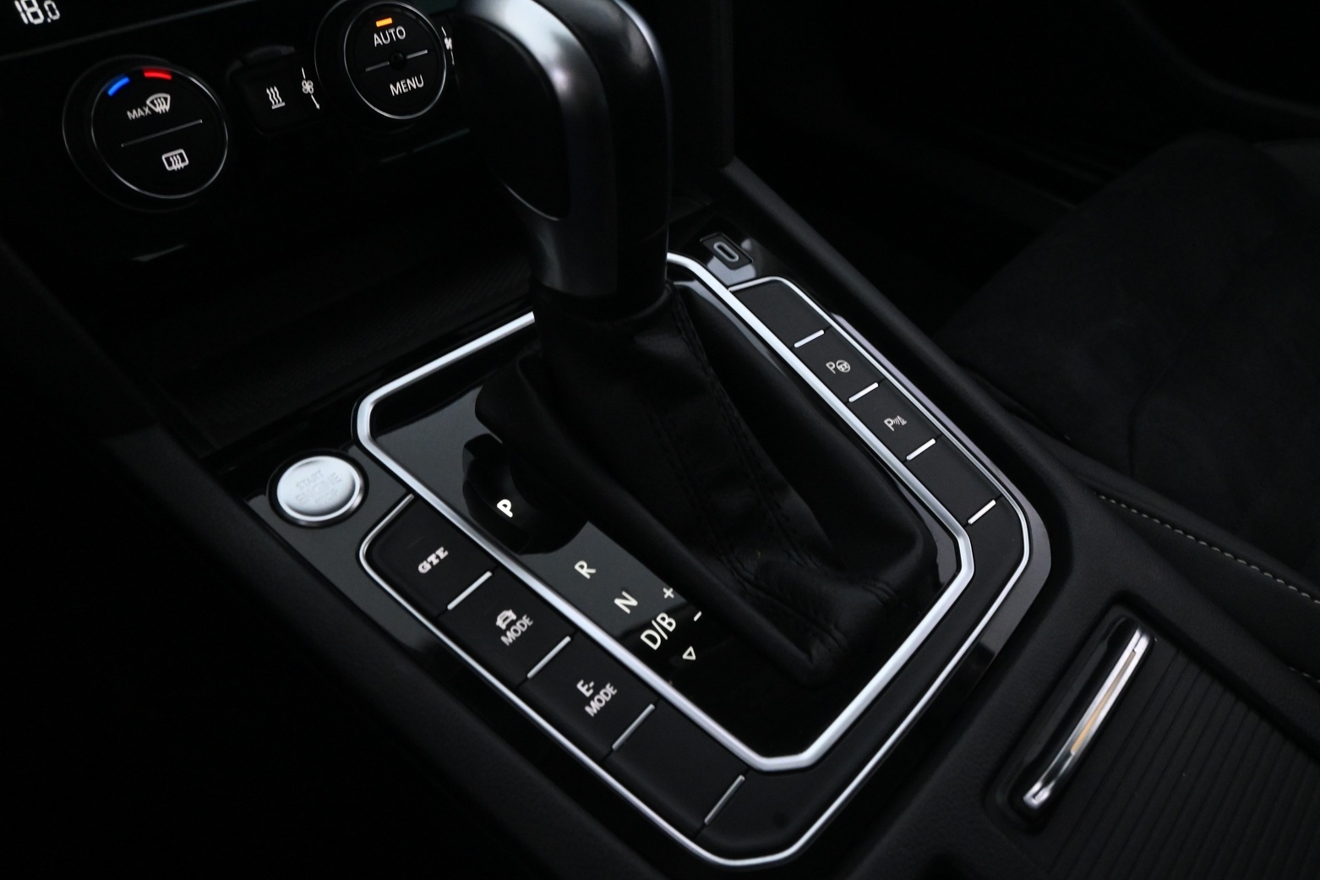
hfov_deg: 65.5
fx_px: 1026
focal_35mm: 28
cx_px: 676
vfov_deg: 46.4
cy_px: 442
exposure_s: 1/30
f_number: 7.1
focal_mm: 18
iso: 4000
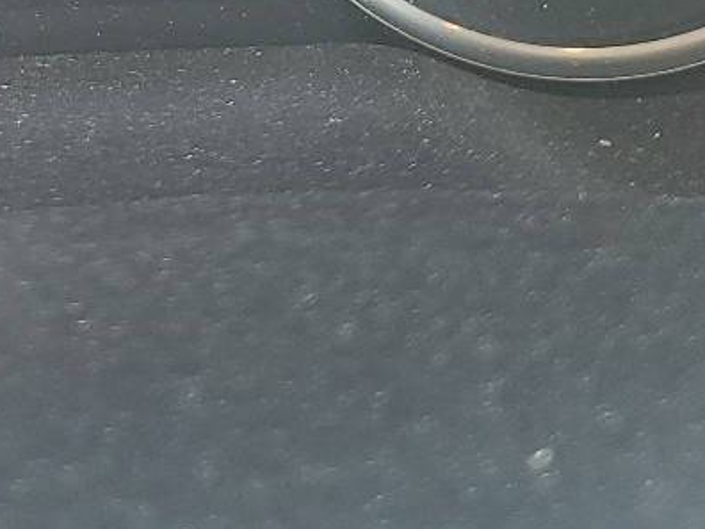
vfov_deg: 12.8
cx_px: 7
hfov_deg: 18.3
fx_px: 2138
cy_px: -420
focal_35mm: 105
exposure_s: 1/60.2
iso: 56
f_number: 1.5
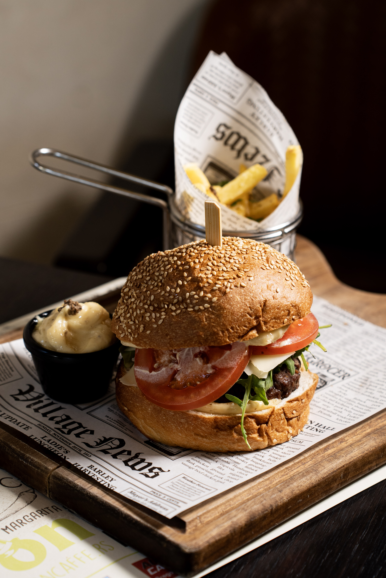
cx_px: 193
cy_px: 289
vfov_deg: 19.5
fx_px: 1689
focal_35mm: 105
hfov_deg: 13.0
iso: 400
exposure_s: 1/160
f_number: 4
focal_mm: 70
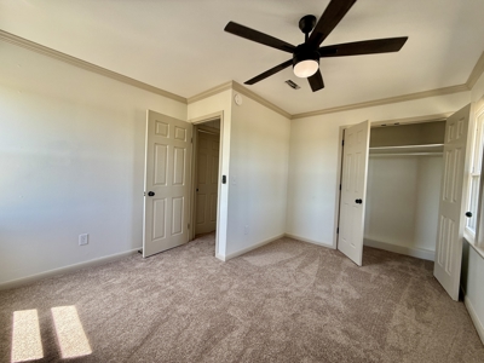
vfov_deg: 85.7
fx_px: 196
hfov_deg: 102.1
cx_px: 242
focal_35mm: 14
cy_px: 182
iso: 50
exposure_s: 1/99
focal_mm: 2.22
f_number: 2.2
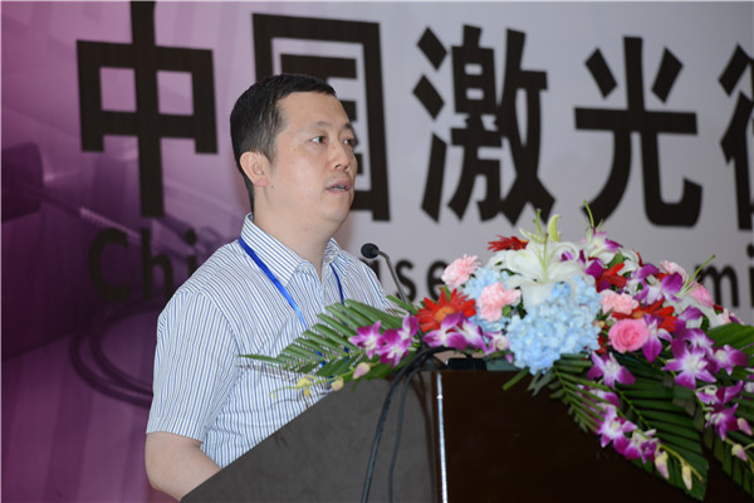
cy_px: 252
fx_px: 4607
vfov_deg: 6.2
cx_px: 377
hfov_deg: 9.4
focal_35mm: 220
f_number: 5.3
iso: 800
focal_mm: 220
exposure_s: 1/50
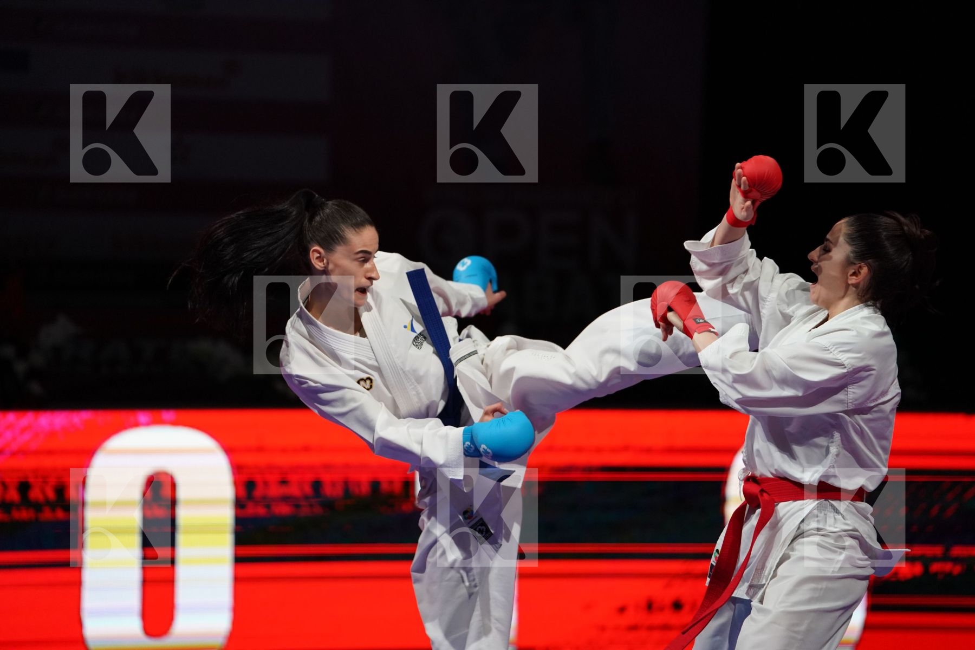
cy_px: 325
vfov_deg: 6.9
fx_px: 5416
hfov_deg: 10.3
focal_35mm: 200
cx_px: 488
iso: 2500
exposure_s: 1/1000
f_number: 2.8
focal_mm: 200
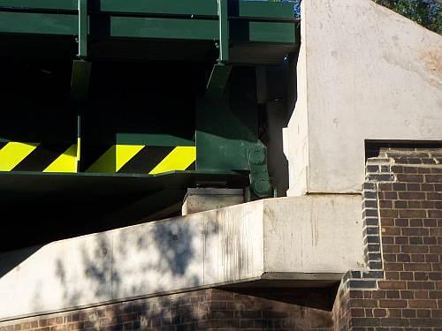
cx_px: 221
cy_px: 166
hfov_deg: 16.8
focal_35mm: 117
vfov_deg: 12.7
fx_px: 1494
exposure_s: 1/320
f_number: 4.4
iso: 64
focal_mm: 19.2
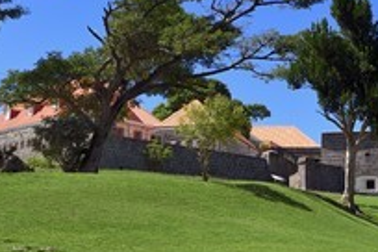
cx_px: 289
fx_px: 1081
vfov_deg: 13.3
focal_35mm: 103
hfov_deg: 19.7
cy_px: 180
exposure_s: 1/250
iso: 200
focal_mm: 50
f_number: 13
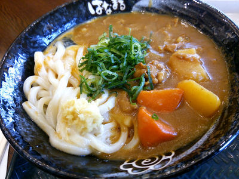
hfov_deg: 60.0
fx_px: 207
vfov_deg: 46.8
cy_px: 90
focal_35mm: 30
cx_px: 120
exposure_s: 1/58
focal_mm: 4.06
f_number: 1.94
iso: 80
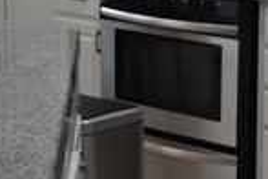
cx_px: 294
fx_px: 975
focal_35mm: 131
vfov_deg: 10.5
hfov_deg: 15.3
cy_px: 89
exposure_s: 1/60
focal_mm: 20
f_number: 4
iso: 400
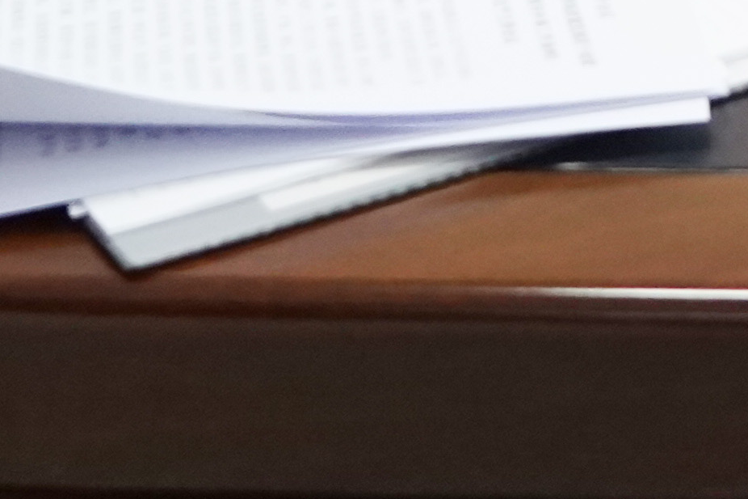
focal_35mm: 175
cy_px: -908
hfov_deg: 10.9
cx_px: 1422
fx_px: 3635
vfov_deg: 7.1
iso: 4000
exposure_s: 1/250
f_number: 4
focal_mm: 18
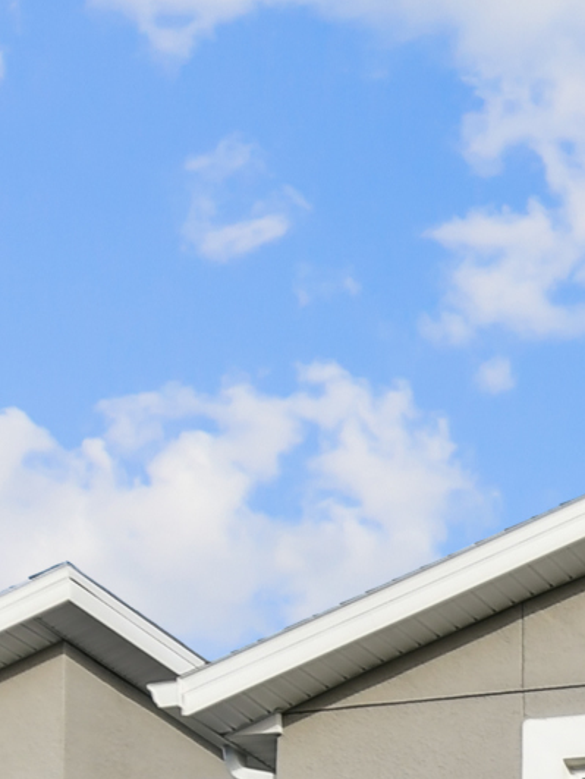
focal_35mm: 99
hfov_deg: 14.0
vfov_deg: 17.2
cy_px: 1288
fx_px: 2228
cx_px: 880
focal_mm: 13
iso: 100
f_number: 7.1
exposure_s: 1/200
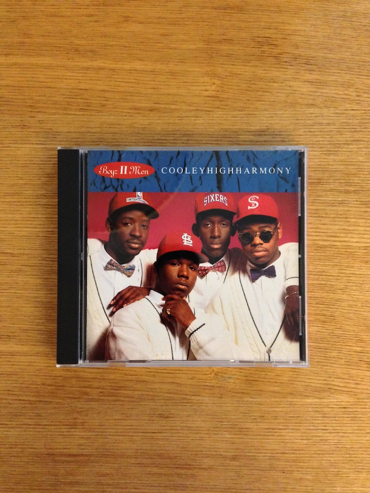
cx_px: 185
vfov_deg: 55.4
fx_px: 470
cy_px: 246
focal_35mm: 33
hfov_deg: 42.9
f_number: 2.4
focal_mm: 4.12
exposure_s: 1/15
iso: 500
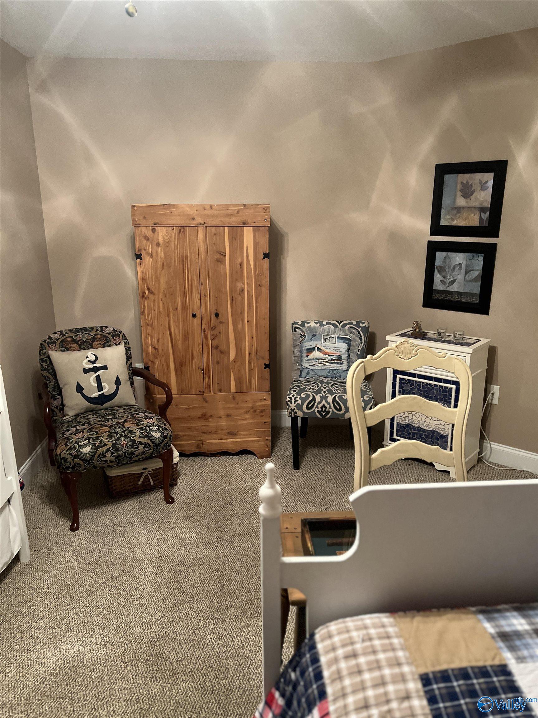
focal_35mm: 26
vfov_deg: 67.3
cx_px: 269
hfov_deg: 53.1
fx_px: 539
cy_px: 359
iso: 400
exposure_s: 1/40
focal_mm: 5.7
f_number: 1.5
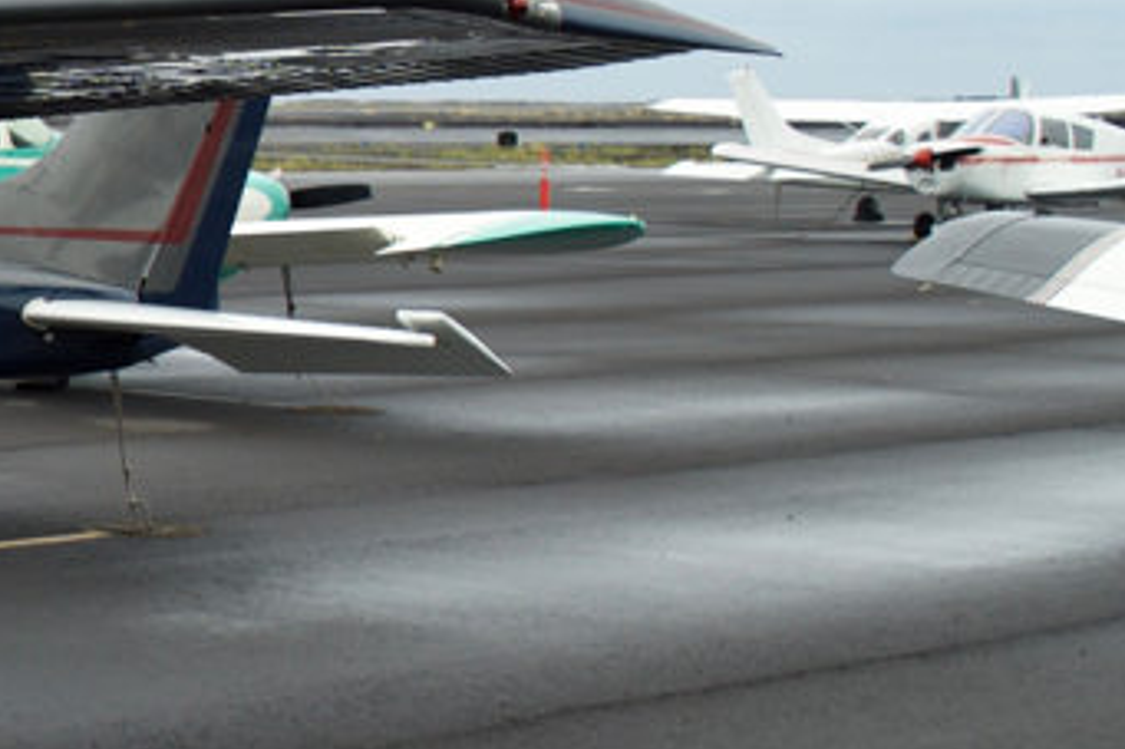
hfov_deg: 17.2
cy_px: 236
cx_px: -538
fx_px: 3373
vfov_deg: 12.6
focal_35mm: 108
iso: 200
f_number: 7.1
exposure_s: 1/200
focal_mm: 24
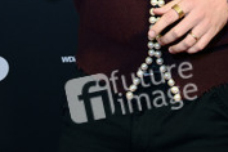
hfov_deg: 13.9
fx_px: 931
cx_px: 169
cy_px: -100
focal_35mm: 147
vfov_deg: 9.0
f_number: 5
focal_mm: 65
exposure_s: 1/200
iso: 2000
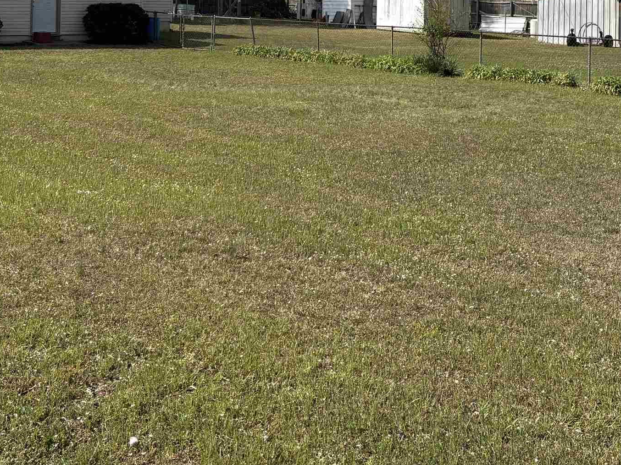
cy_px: 3
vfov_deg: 23.8
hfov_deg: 32.7
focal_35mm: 59
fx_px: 1058
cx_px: 289
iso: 50
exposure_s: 1/3413
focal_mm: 5.96
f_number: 1.6
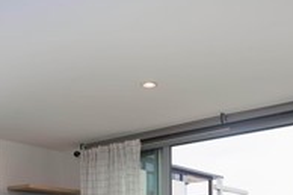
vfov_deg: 21.0
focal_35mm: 56
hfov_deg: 35.6
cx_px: 119
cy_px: 280
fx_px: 455
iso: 100
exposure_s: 1/60
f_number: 6.7
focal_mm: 17
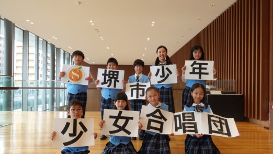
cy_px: 87
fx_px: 188
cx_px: 138
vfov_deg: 44.3
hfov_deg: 71.9
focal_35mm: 26
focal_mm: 9.4
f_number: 2.8
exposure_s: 1/60
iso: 125
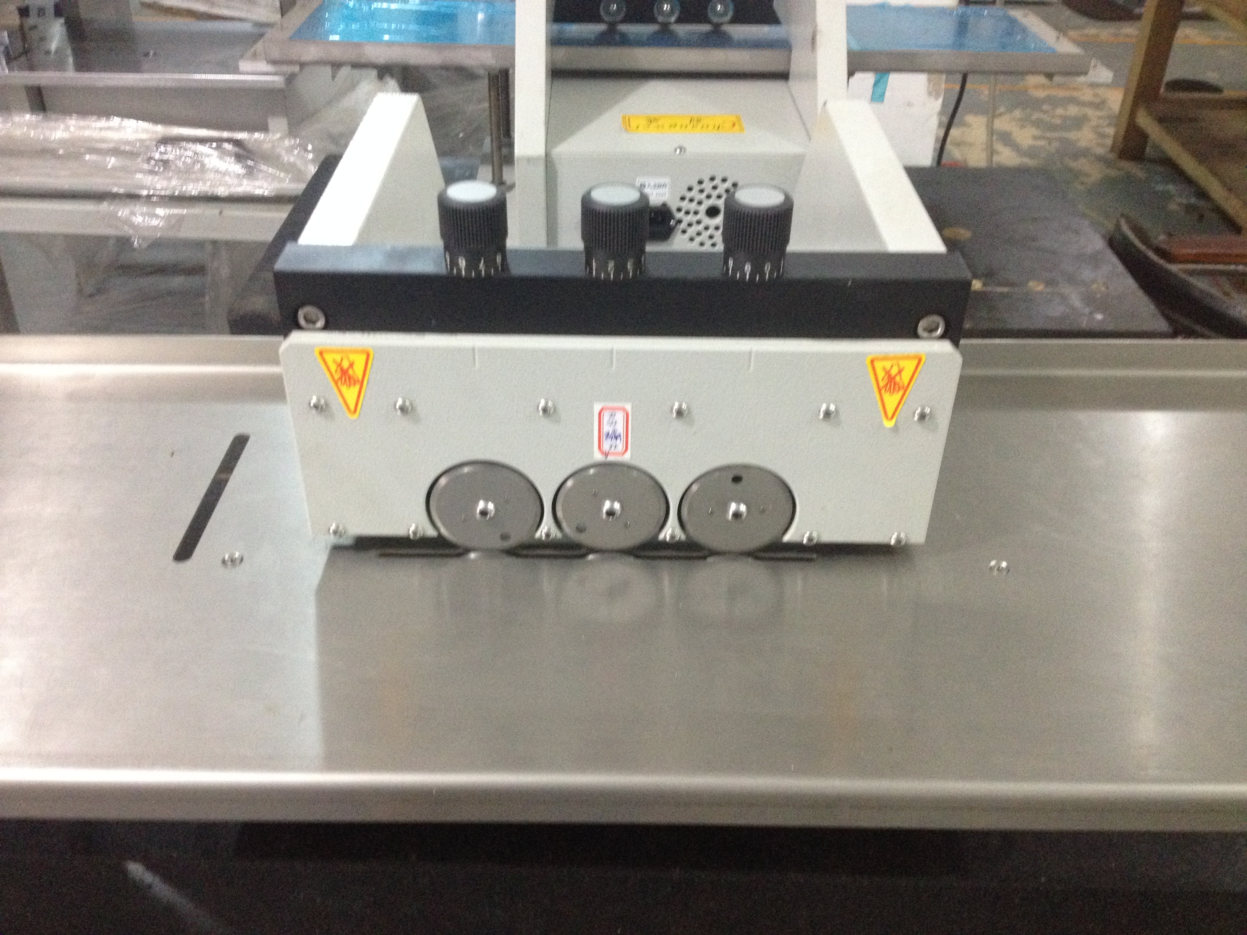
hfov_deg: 52.6
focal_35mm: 35
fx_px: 1261
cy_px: 468
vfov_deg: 40.7
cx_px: 624
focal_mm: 4.28
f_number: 2.4
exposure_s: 1/17
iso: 400
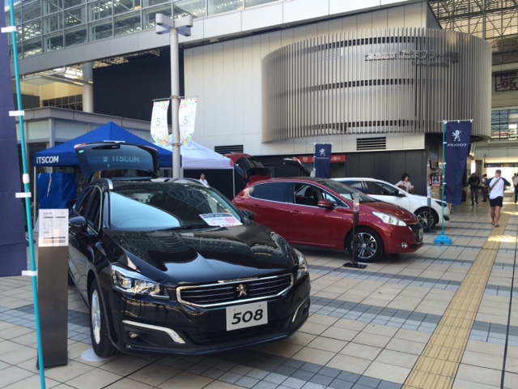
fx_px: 434
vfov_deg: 48.2
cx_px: 259
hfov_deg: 61.7
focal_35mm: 29
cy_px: 194
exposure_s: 1/348
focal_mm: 4.15
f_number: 2.2
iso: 32
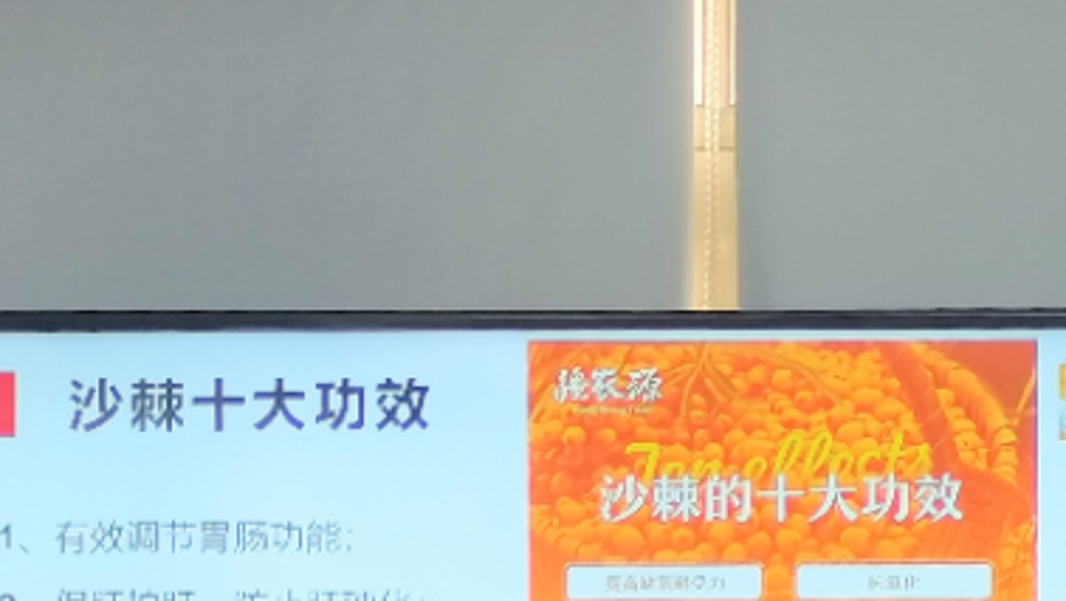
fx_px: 5458
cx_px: 637
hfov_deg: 11.2
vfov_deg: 6.3
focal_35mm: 193
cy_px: 766
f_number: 1.8
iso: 160
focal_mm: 5.58
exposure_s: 1/60
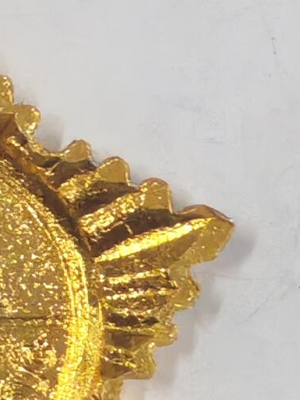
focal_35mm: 345
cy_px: 152
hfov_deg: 4.3
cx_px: -78
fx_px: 3987
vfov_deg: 5.7
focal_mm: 5.52
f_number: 1.95
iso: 800
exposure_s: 1/50
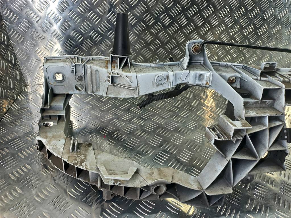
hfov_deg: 69.4
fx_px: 210
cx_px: 146
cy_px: 109
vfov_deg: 54.9
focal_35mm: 25
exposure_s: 1/50
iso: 50
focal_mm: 4.6
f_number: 1.8
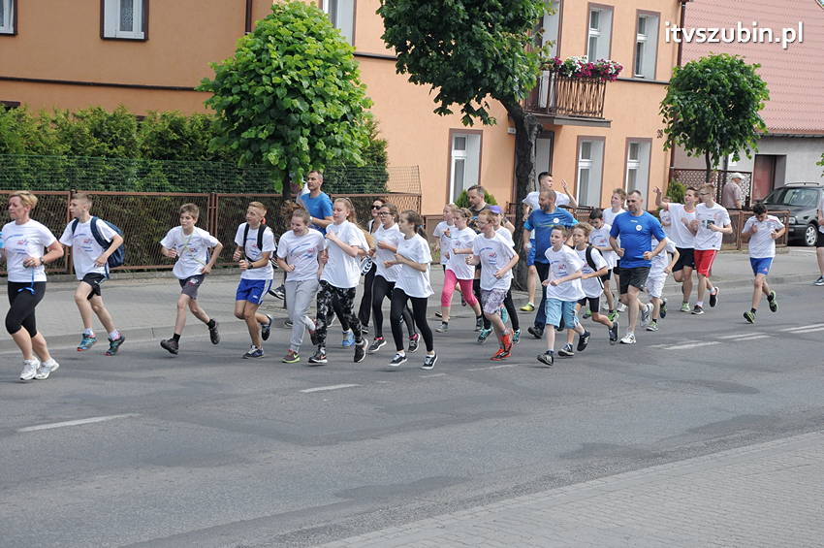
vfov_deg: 15.7
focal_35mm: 87
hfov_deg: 23.4
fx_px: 1989
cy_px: 274
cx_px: 412
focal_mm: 58
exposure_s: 1/1000
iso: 800
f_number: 8
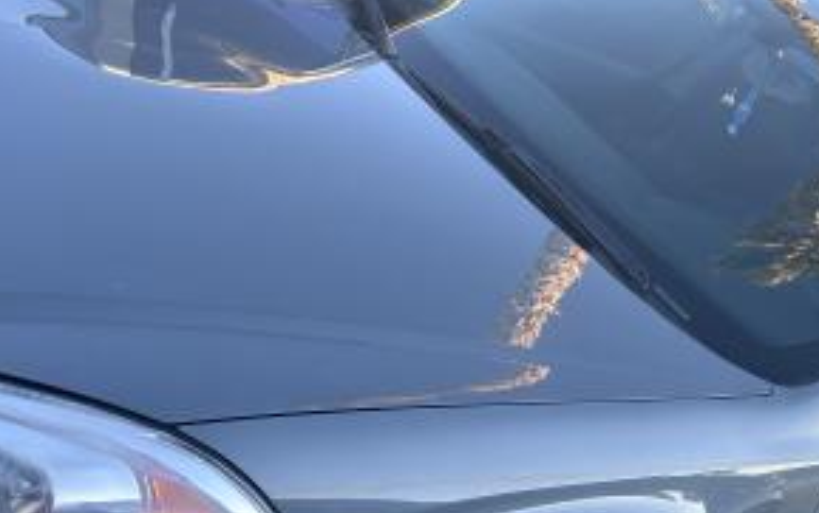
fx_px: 1072
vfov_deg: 25.6
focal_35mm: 48
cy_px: 510
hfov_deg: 40.8
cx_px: 595
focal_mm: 5.7
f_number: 1.5
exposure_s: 1/214
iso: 40
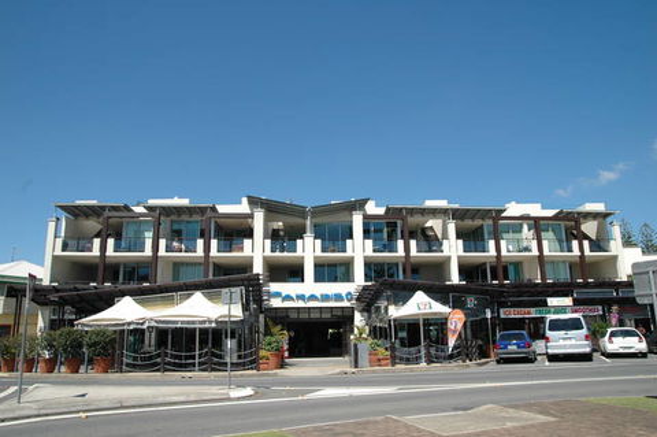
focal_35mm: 26
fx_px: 465
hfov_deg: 70.5
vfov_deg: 50.3
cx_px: 328
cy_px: 218
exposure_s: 1/400
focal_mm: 17
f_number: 10
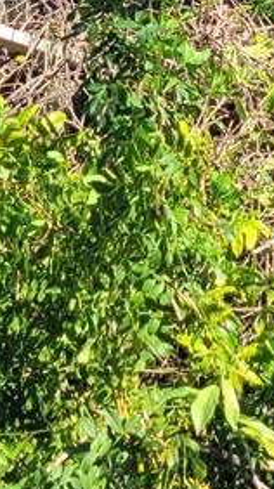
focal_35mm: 161
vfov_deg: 12.7
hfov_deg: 7.4
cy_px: -236
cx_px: -88
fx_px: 2086
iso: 40
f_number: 1.8
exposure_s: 1/1659
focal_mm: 5.4
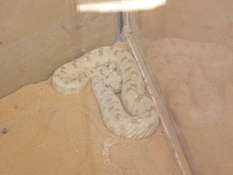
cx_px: 116
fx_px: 485
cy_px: 88
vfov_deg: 20.4
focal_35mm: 72
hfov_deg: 27.0
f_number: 3.2
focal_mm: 7.4
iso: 100
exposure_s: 1/50
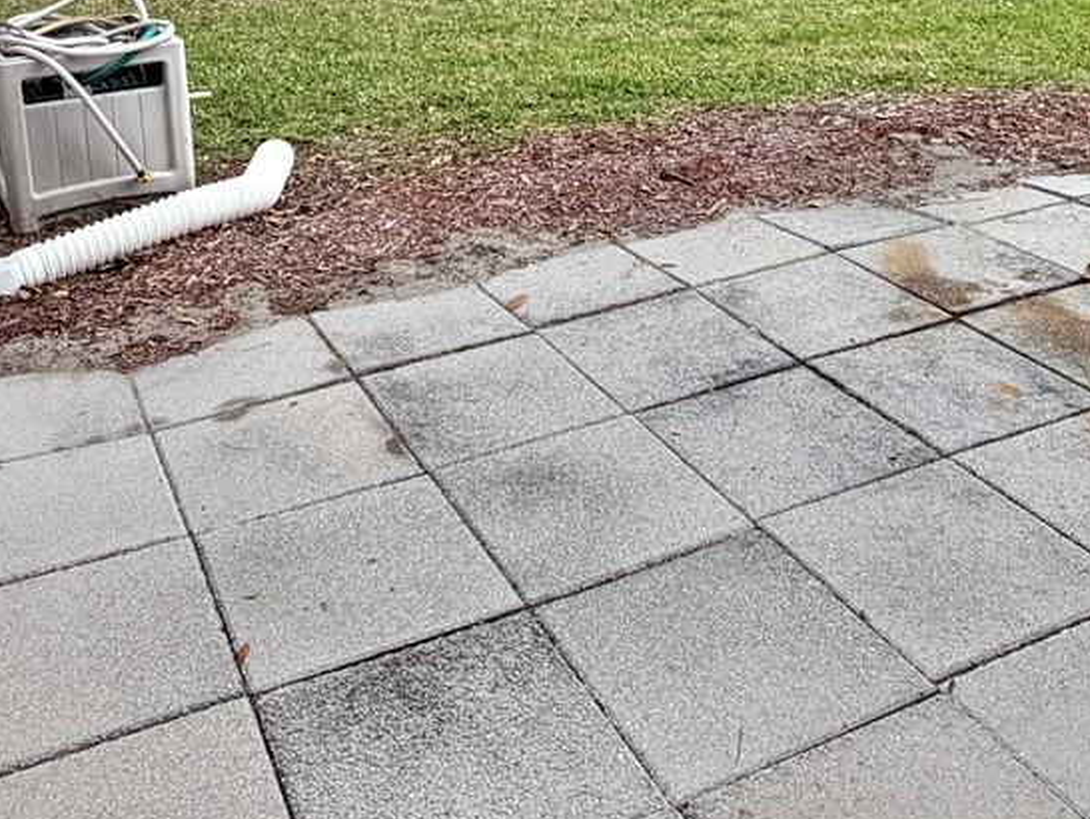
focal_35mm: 41
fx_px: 1292
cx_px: 537
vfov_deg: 32.8
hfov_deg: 45.8
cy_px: 32
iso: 40
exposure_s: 1/602
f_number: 2.2
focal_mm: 2.22
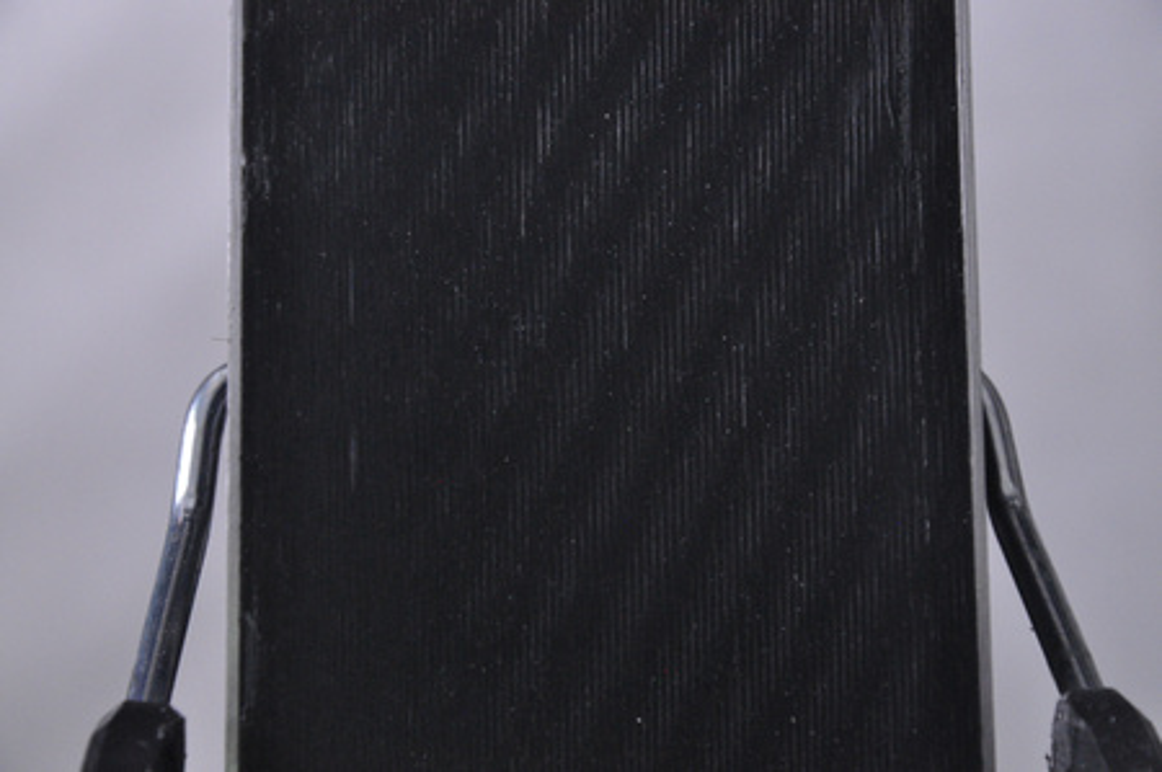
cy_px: 386
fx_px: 5078
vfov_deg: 8.7
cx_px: 581
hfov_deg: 13.1
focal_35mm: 158
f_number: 9.5
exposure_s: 1/125
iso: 3200
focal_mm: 105
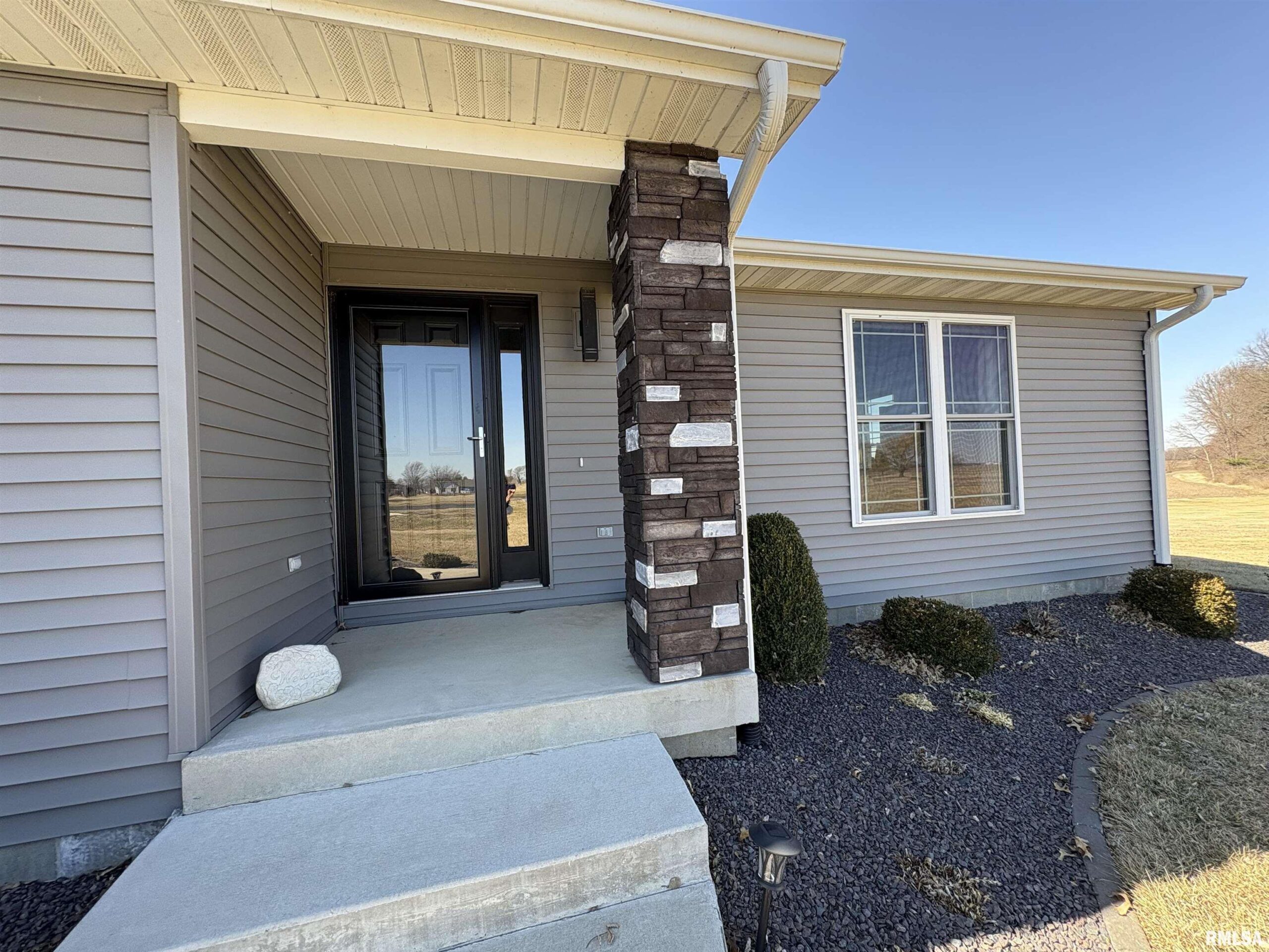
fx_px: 513
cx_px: 634
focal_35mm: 14
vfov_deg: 85.7
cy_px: 476
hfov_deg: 102.1
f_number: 2.2
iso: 40
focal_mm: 2.22
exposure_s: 1/253
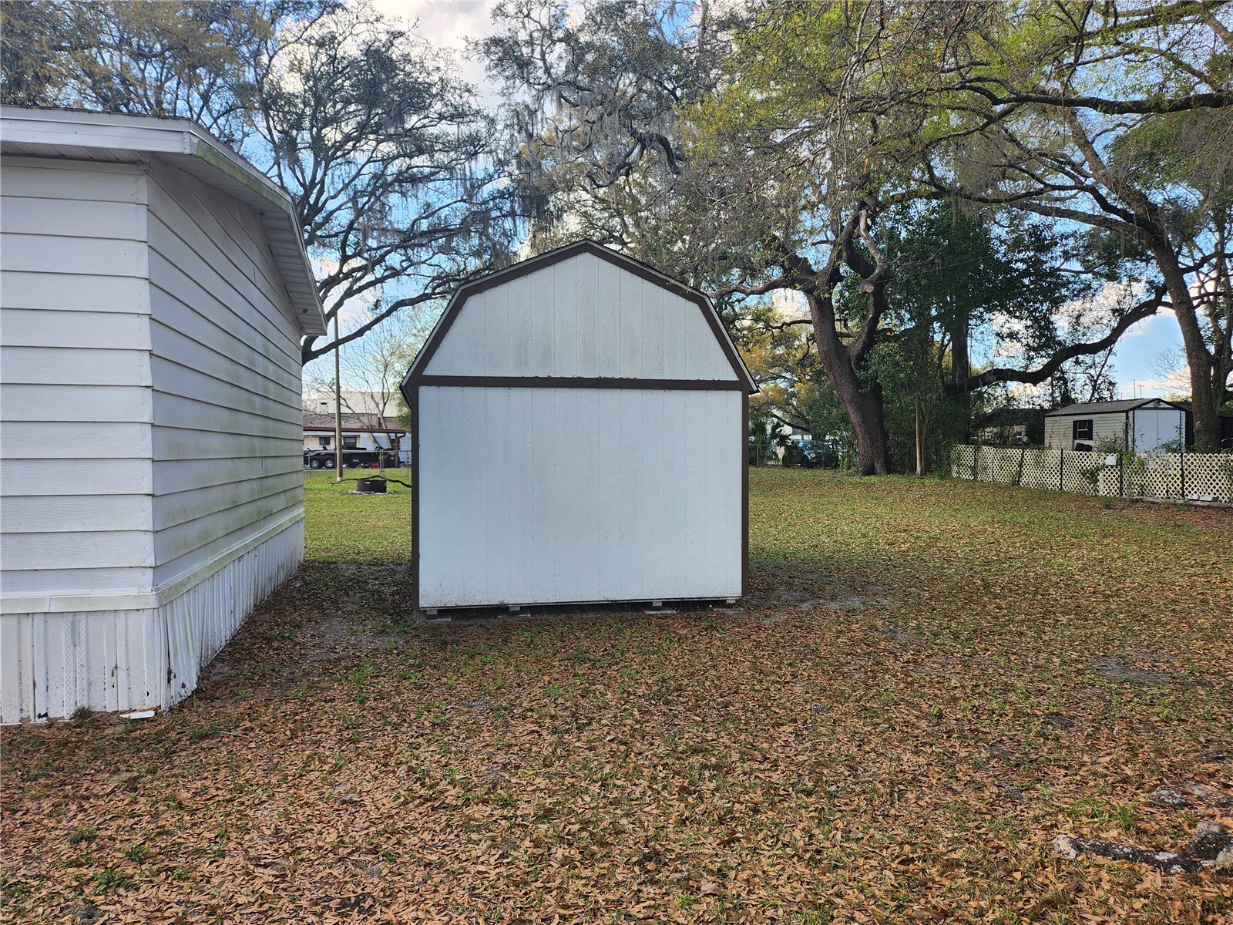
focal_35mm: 24
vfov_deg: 56.8
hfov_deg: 71.6
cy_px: 462
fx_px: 855
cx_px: 616
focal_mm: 5
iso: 50
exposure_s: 1/368
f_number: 1.8
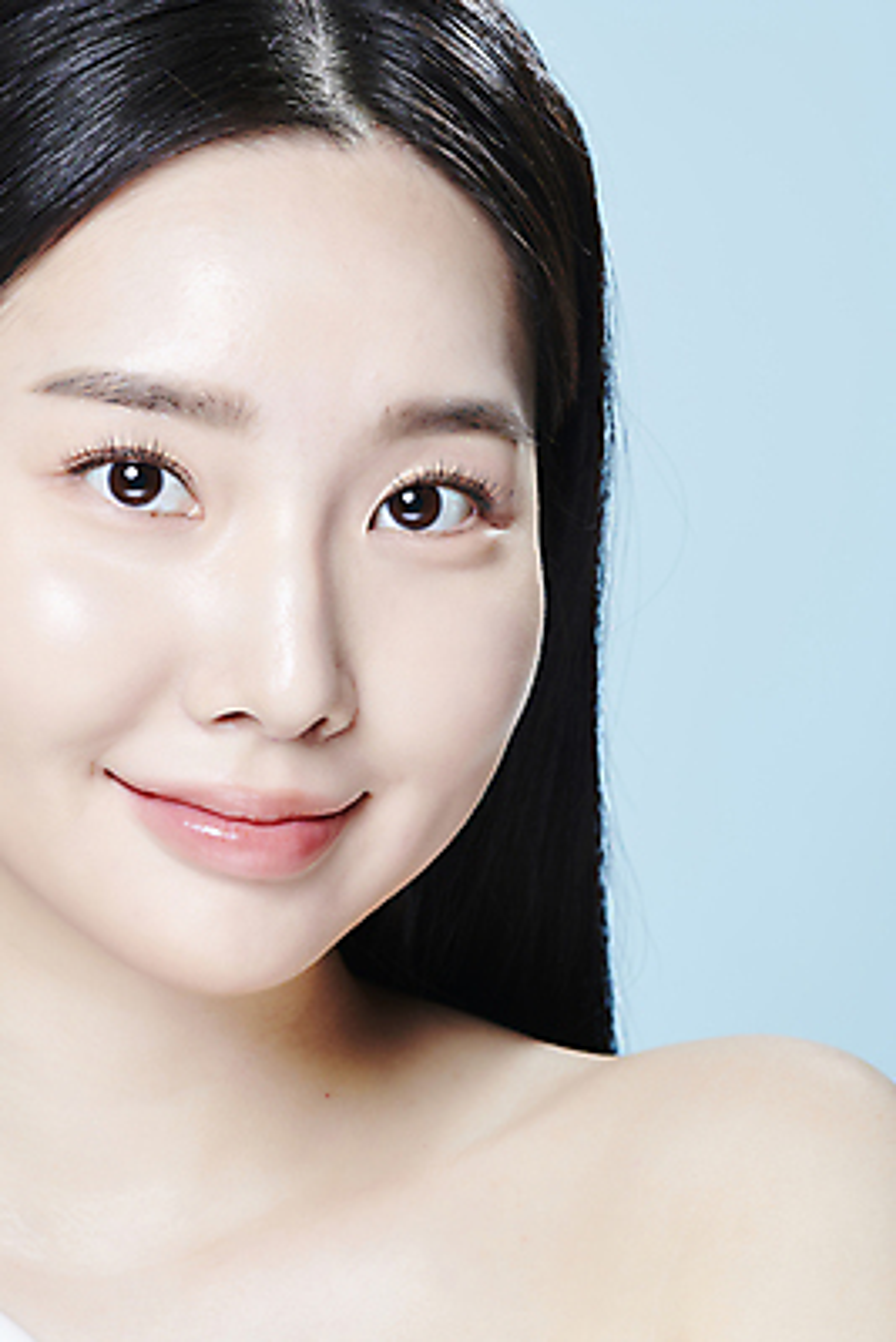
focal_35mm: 105
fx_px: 3916
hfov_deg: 13.1
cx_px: 448
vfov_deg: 19.4
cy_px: 671
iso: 64
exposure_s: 1/125
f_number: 16
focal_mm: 105
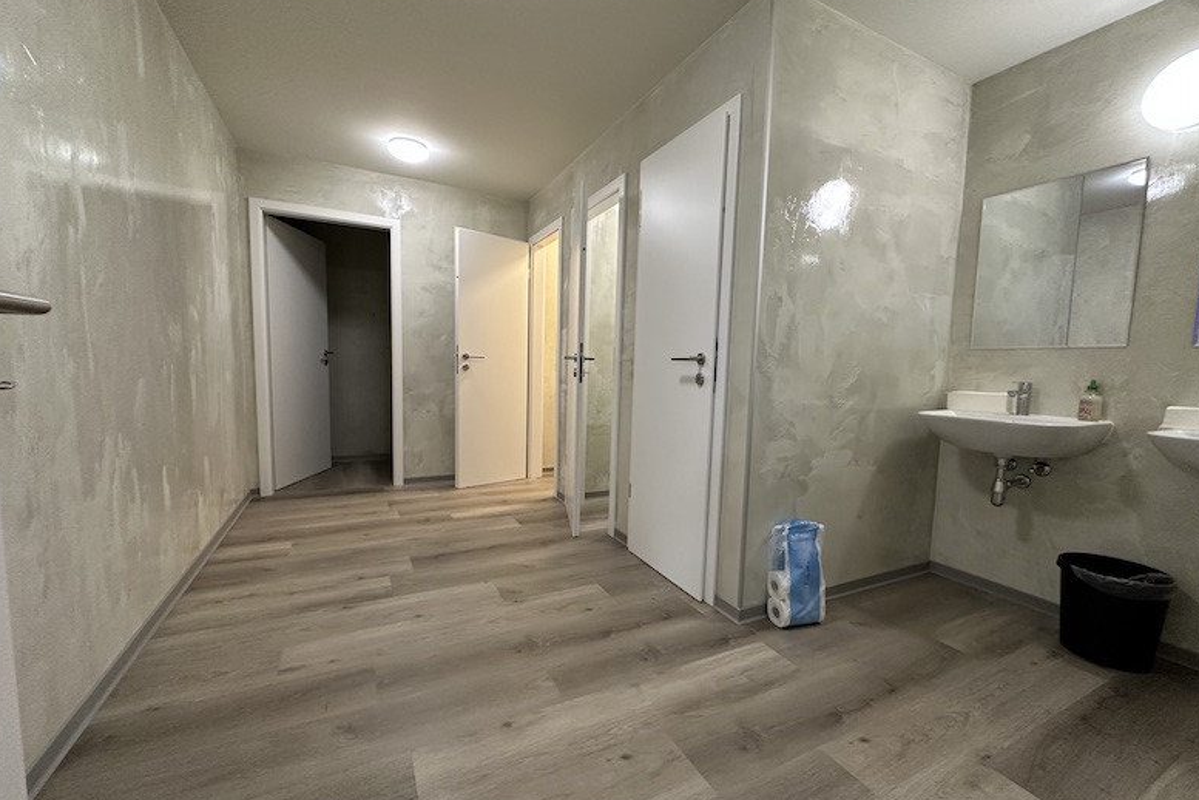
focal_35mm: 15
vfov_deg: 77.3
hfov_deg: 100.4
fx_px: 500
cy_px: 415
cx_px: 613
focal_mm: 2.22
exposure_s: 1/100
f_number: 2.2
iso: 250
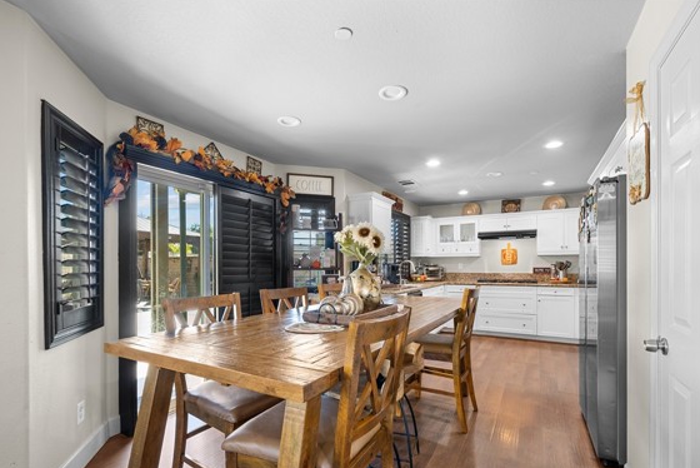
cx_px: 358
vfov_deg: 73.6
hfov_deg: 96.7
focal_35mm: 16
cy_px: 260
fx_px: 311
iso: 200
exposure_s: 2
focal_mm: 14
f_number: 9
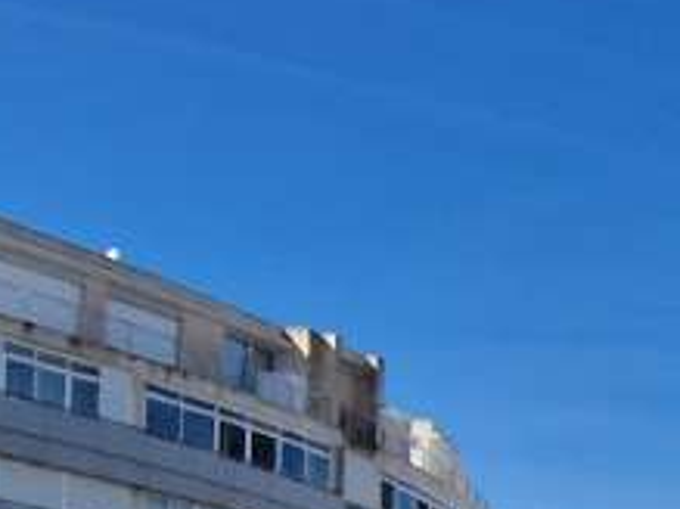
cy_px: 905
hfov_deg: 16.3
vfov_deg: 14.6
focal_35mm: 89
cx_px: 1397
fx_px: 1747
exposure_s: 1/3424
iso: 50
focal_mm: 2.2
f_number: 2.2
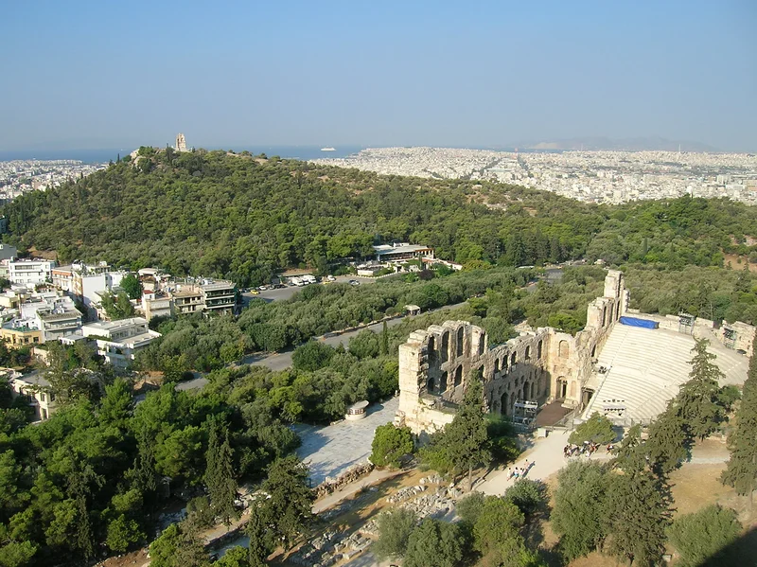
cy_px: 284
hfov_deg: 54.0
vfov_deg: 41.8
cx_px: 378
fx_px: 743
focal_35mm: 34
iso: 50
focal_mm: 5.7
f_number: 4.9
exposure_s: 1/402
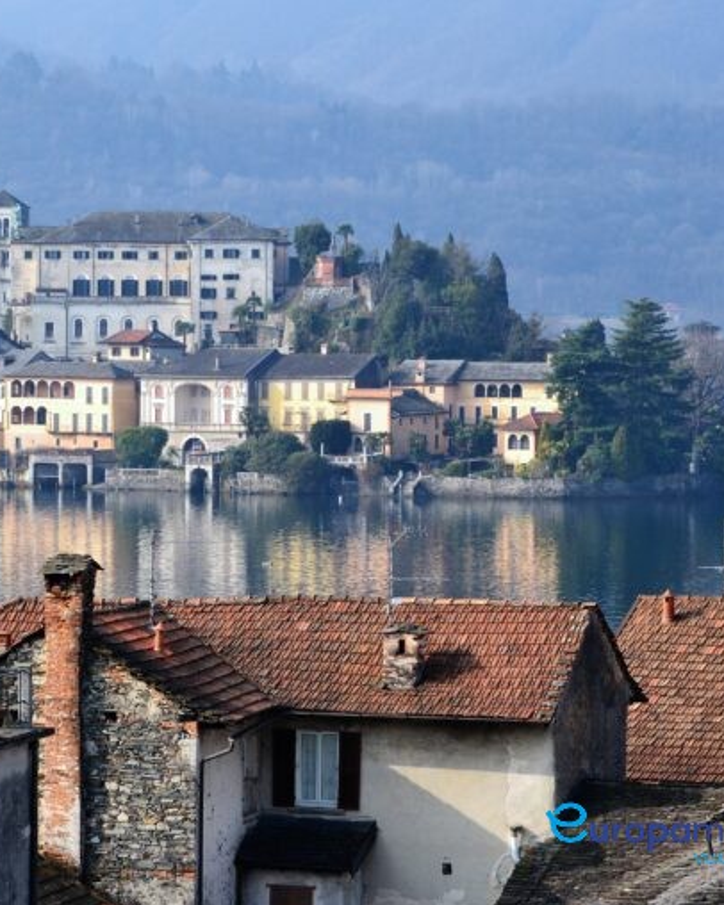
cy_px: 454
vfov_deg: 11.6
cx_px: 173
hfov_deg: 9.3
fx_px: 4449
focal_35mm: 166
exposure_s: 1/320
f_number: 10
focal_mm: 78
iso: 400
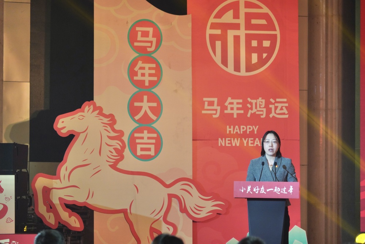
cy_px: 122
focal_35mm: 169
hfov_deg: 12.2
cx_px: 182
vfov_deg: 8.1
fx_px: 1714
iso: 3200
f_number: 6.3
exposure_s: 1/200
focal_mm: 169
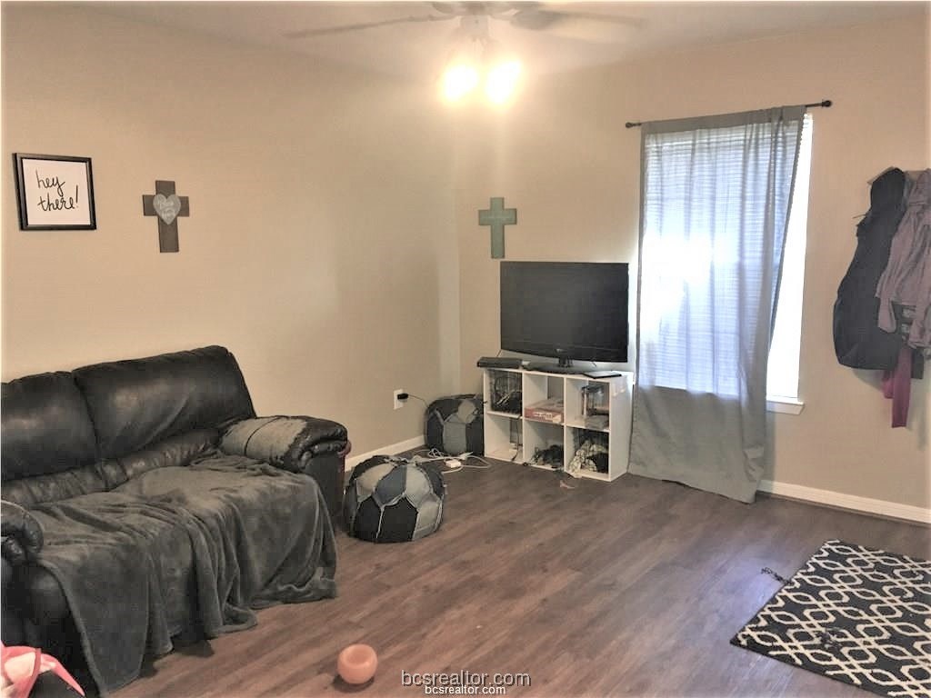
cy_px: 349
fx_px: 780
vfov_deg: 48.2
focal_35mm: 29
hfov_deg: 61.7
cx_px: 466
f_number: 2.2
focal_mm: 4.15
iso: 160
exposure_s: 1/30
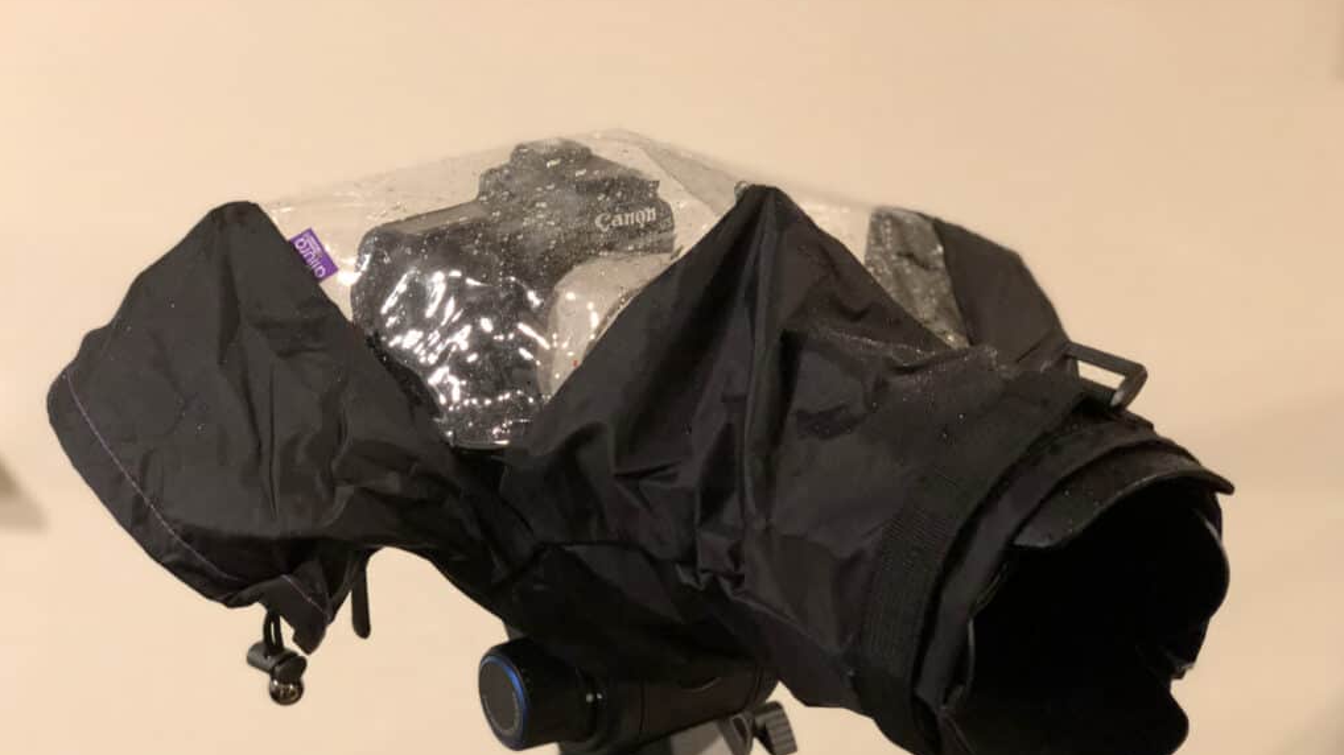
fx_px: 2031
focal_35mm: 57
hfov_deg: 36.6
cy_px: 498
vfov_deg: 21.0
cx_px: 671
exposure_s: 1/8
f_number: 2.4
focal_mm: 6
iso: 200
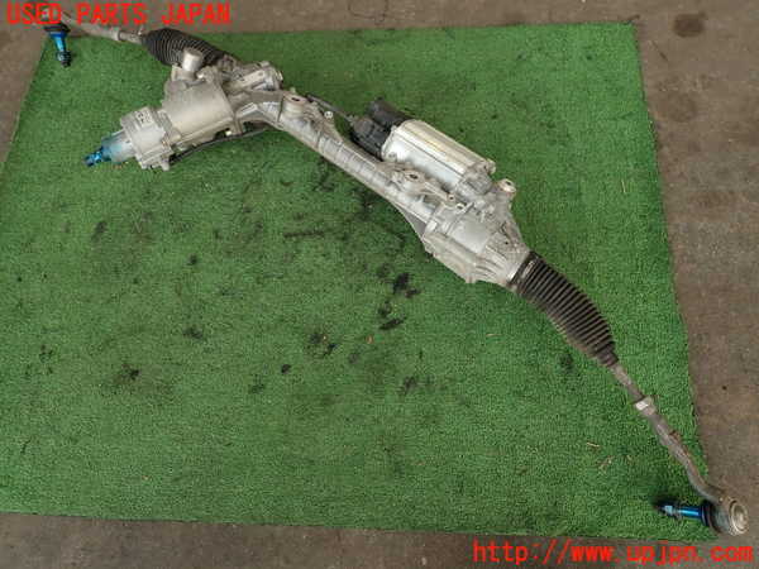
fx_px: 548
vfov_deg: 54.9
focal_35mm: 25
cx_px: 380
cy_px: 284
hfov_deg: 69.4
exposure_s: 1/80
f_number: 2.8
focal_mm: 4.5
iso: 100
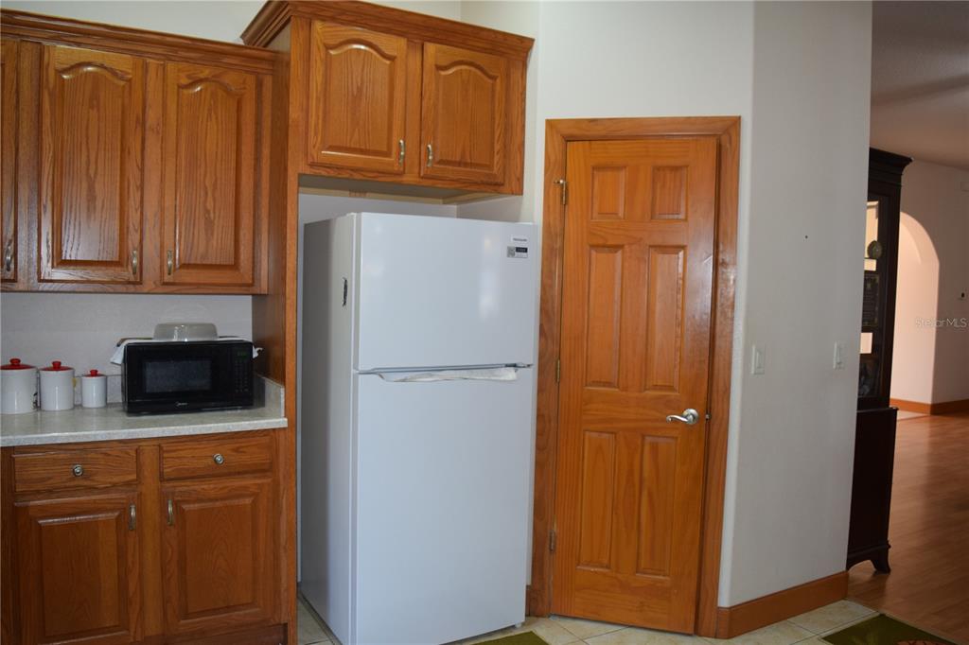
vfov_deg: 47.9
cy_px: 322
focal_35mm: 27
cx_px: 484
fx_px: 726
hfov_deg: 67.4
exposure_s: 1/100
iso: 800
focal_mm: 18
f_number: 5
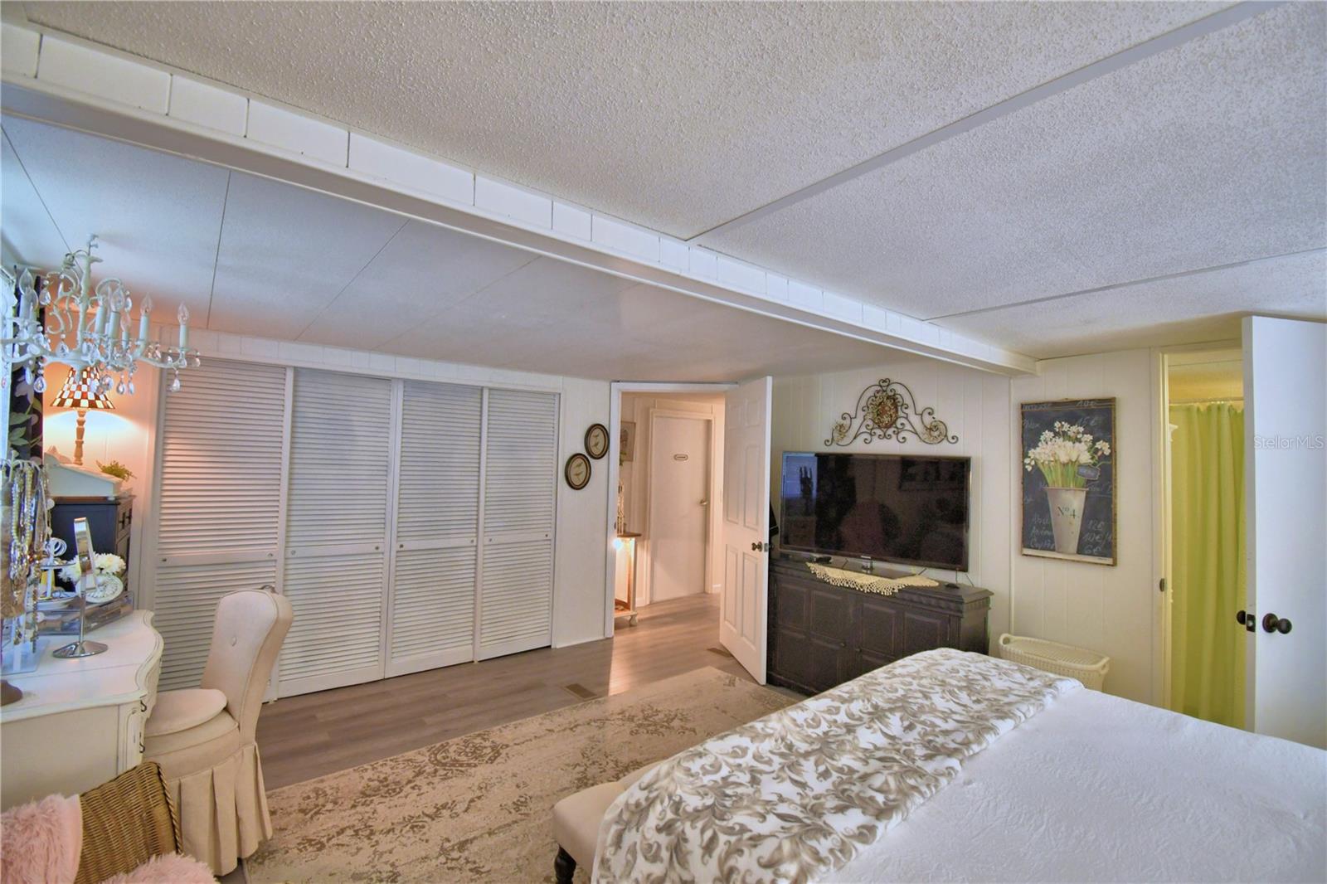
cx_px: 664
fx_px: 553
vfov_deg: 77.3
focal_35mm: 15
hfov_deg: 100.4
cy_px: 442
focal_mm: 10
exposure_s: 1/30
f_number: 4.5
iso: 900
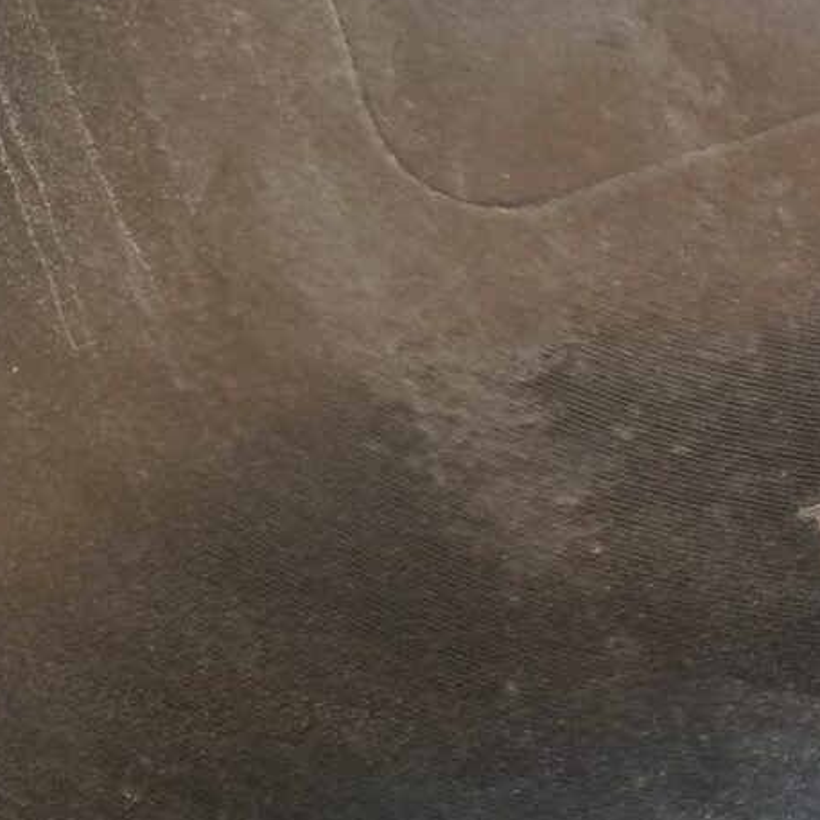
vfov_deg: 26.4
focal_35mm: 65
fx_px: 1742
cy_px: 540
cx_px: 1234
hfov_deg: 21.9
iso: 500
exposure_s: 1/40
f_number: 1.8
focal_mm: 5.23
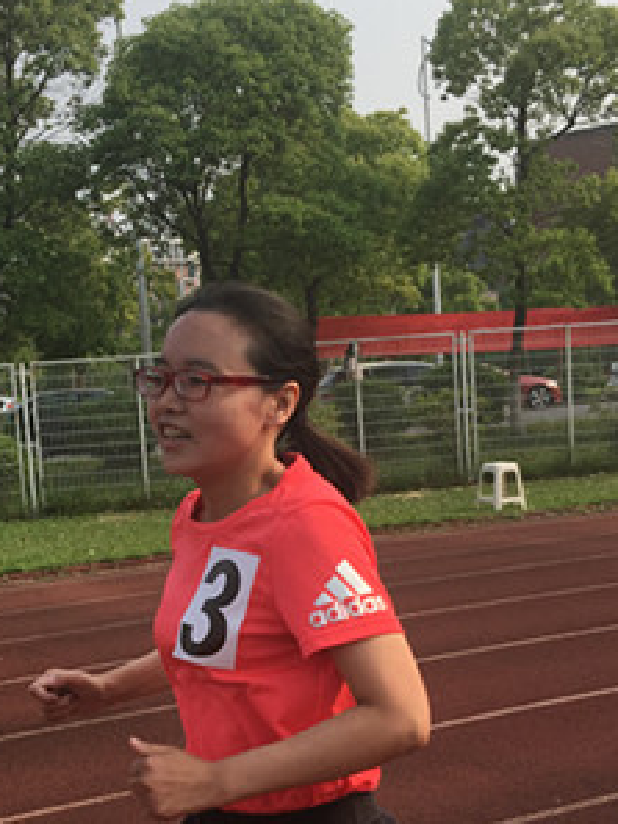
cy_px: 599
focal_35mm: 65
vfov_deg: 29.4
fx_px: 1546
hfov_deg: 22.5
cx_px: 186
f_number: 2.2
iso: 25
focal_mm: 4.15
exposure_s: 1/1399
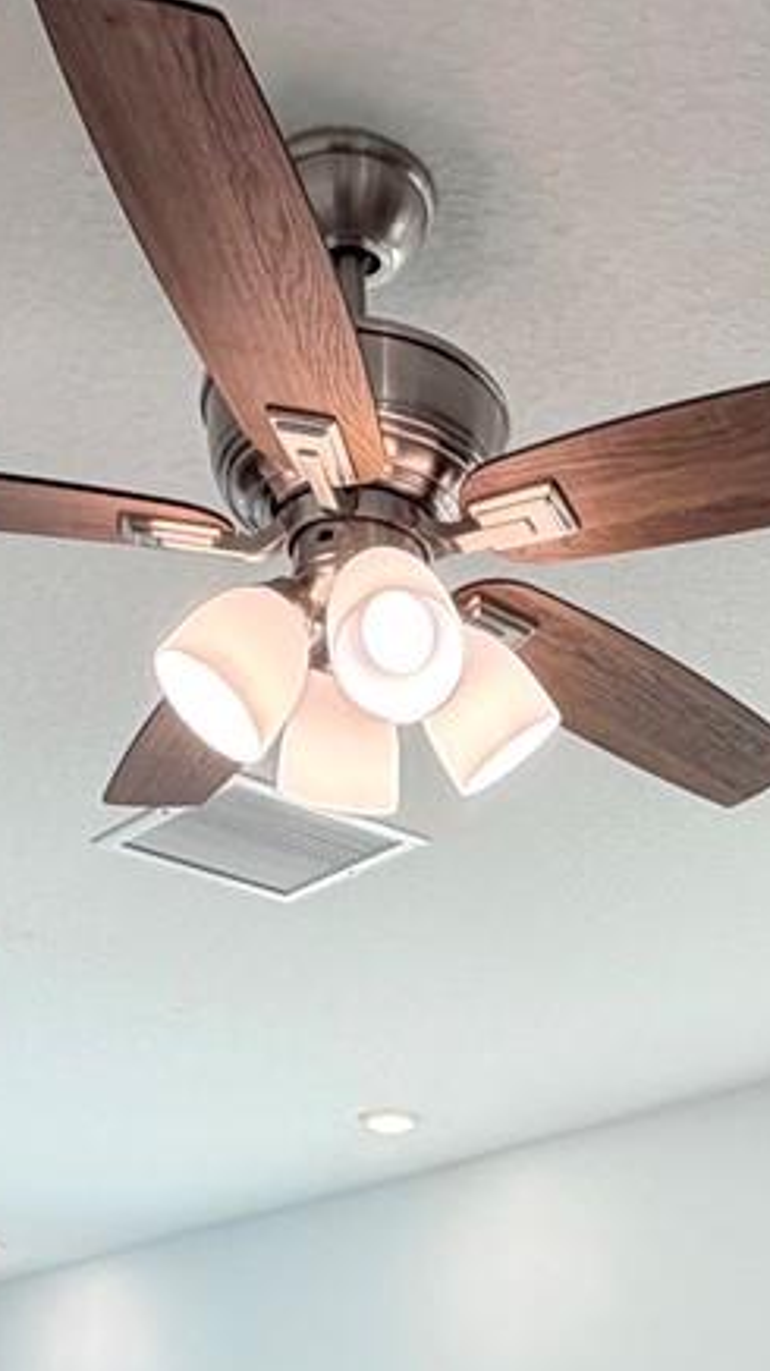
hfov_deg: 20.9
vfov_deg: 29.2
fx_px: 2034
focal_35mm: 56
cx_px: 710
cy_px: 1833
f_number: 2.2
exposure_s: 1/120
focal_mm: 2.22
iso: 80
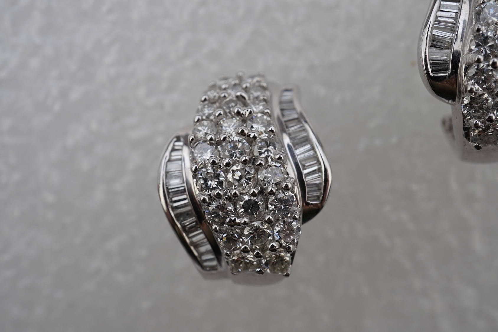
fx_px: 623
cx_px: 249
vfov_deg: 29.9
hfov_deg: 43.6
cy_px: 166
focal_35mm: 45
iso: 400
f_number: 16
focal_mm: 30
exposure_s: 1/125
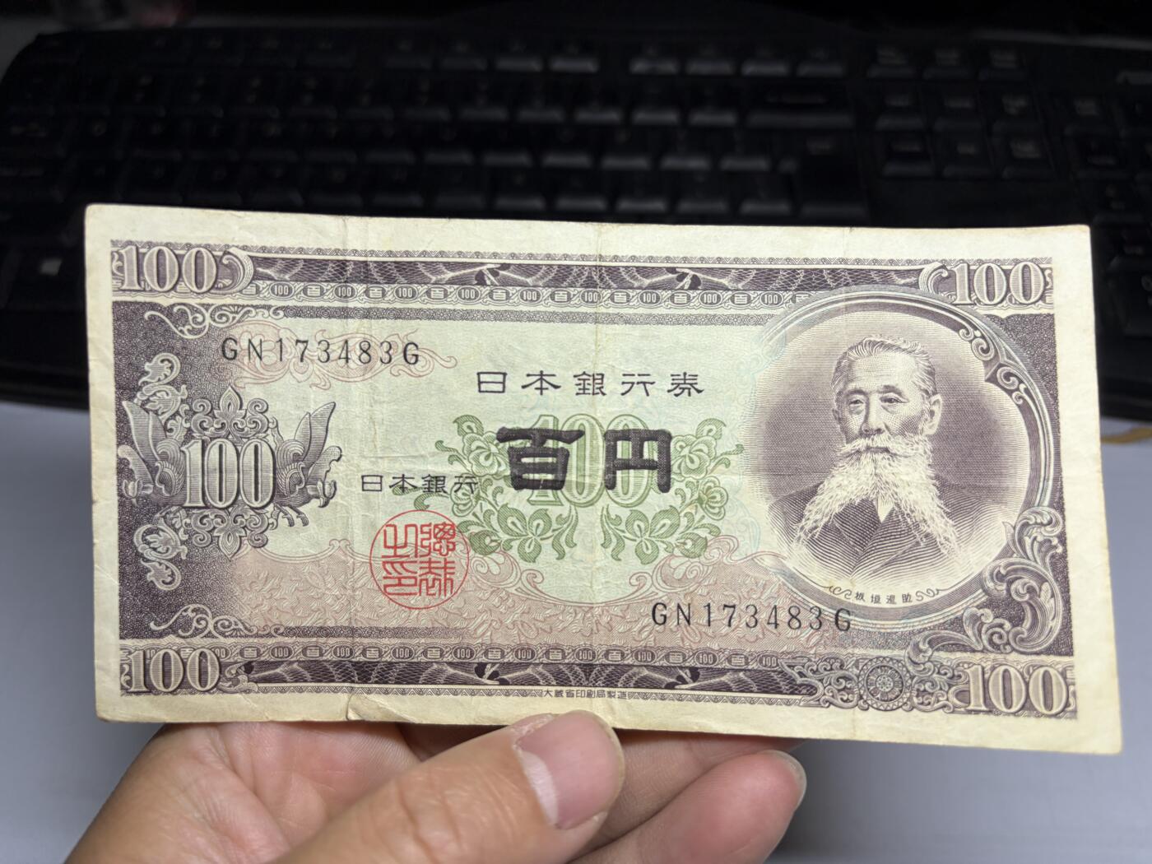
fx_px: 865
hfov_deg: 67.3
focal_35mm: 26
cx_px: 576
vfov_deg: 53.1
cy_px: 432
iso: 40
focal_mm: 5.96
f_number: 1.6
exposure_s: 1/325
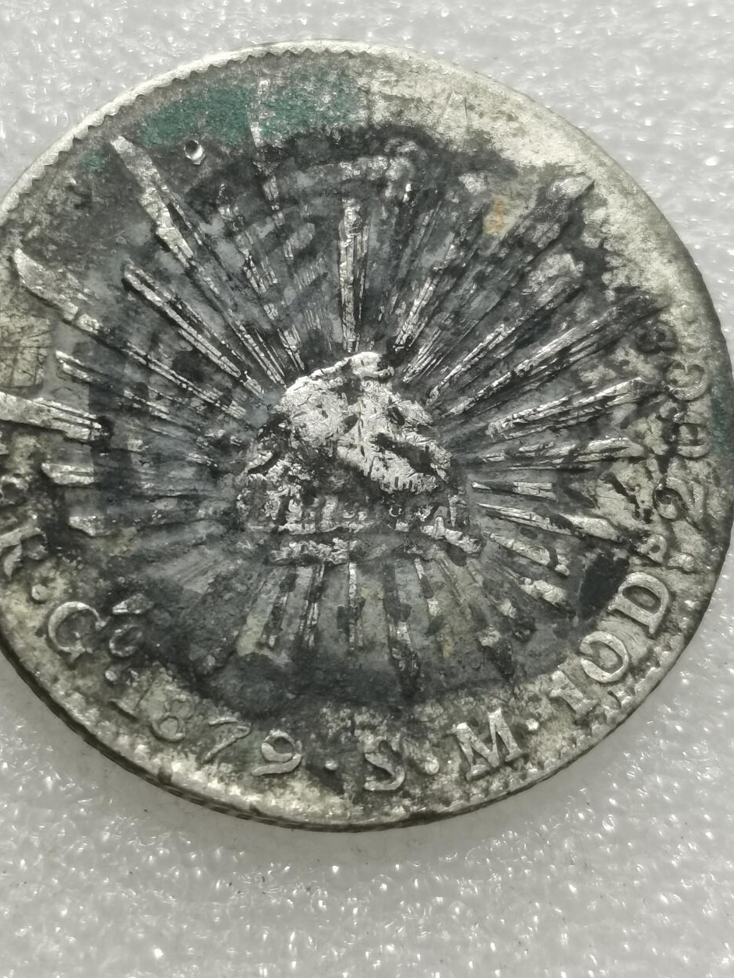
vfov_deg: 22.7
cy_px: 343
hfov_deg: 17.2
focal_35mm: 86
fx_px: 2431
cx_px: 323
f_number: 1.8
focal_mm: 5.58
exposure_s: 1/100
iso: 125
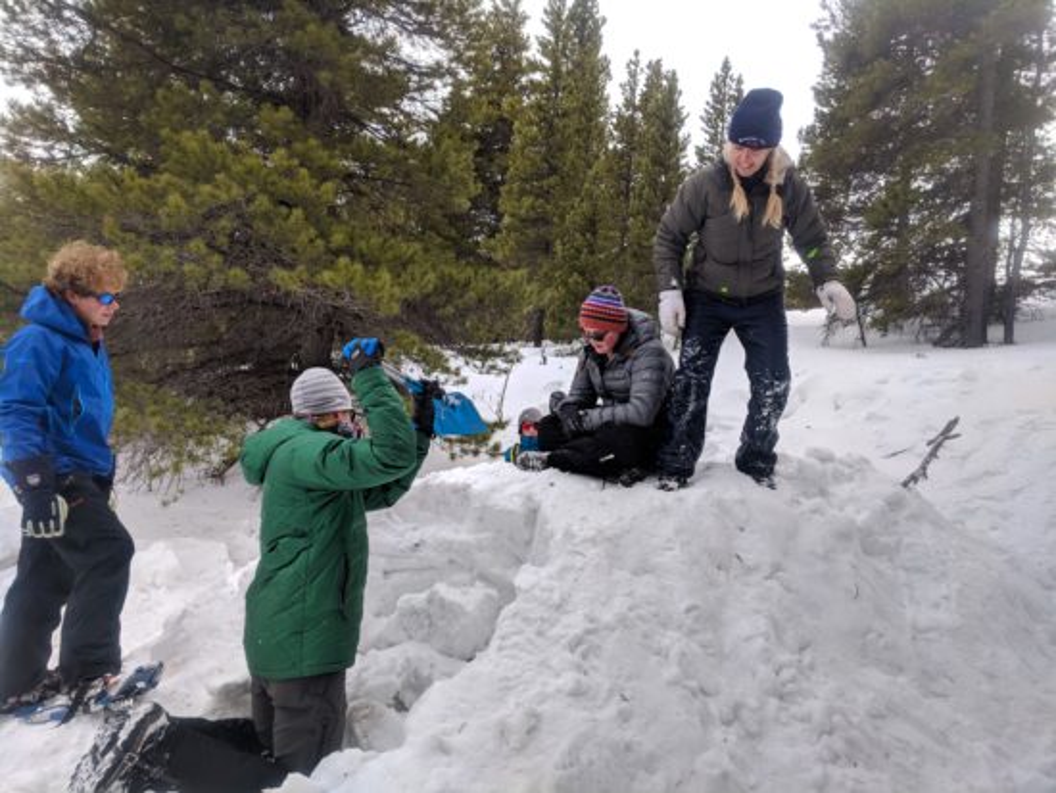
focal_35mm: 26
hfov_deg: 67.3
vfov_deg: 53.1
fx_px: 794
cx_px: 528
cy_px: 396
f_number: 2
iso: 50
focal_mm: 4.67
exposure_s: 1/1550
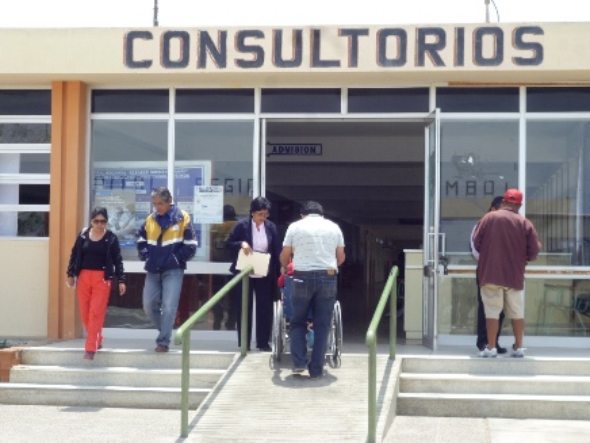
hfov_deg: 27.0
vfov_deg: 20.4
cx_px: 302
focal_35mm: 72
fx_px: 1227
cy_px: 219
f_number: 5
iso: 100
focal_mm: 12.5
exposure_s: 1/200
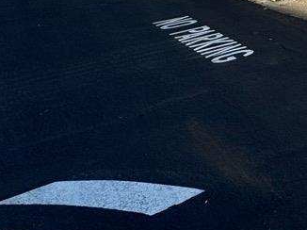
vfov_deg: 20.6
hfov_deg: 22.3
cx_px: 541
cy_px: -156
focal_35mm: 55
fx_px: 487
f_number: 2.2
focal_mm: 2.22
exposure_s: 1/1748
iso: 50
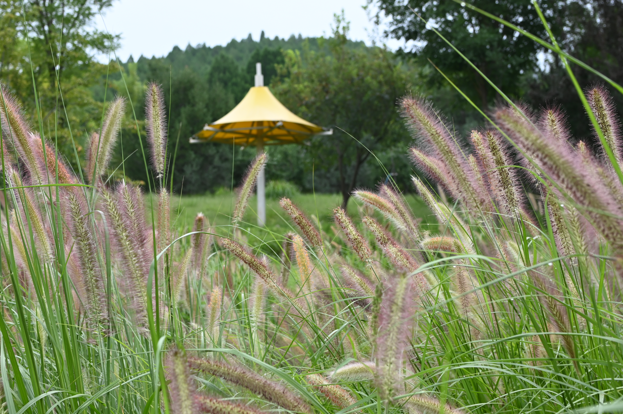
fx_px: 934
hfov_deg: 36.9
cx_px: 308
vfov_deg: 25.0
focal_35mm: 54
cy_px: 227
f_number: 5.6
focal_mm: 35
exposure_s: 1/100
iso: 100
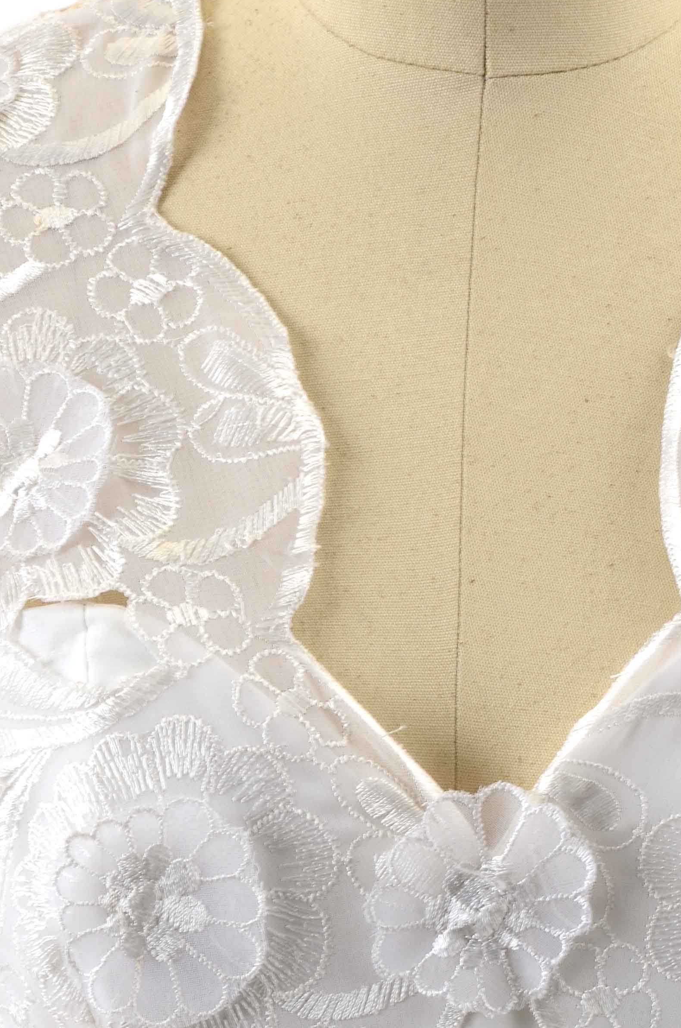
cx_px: 456
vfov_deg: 6.3
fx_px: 9293
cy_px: 914
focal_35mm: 326
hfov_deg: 4.2
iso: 200
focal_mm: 105
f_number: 13
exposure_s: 1/160
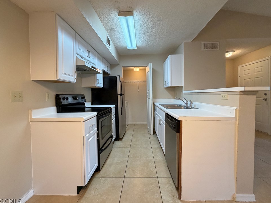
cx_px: 139
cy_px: 97
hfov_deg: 98.1
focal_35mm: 15
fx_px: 117
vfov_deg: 81.7
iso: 200
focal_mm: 2.22
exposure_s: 1/60
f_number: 2.2
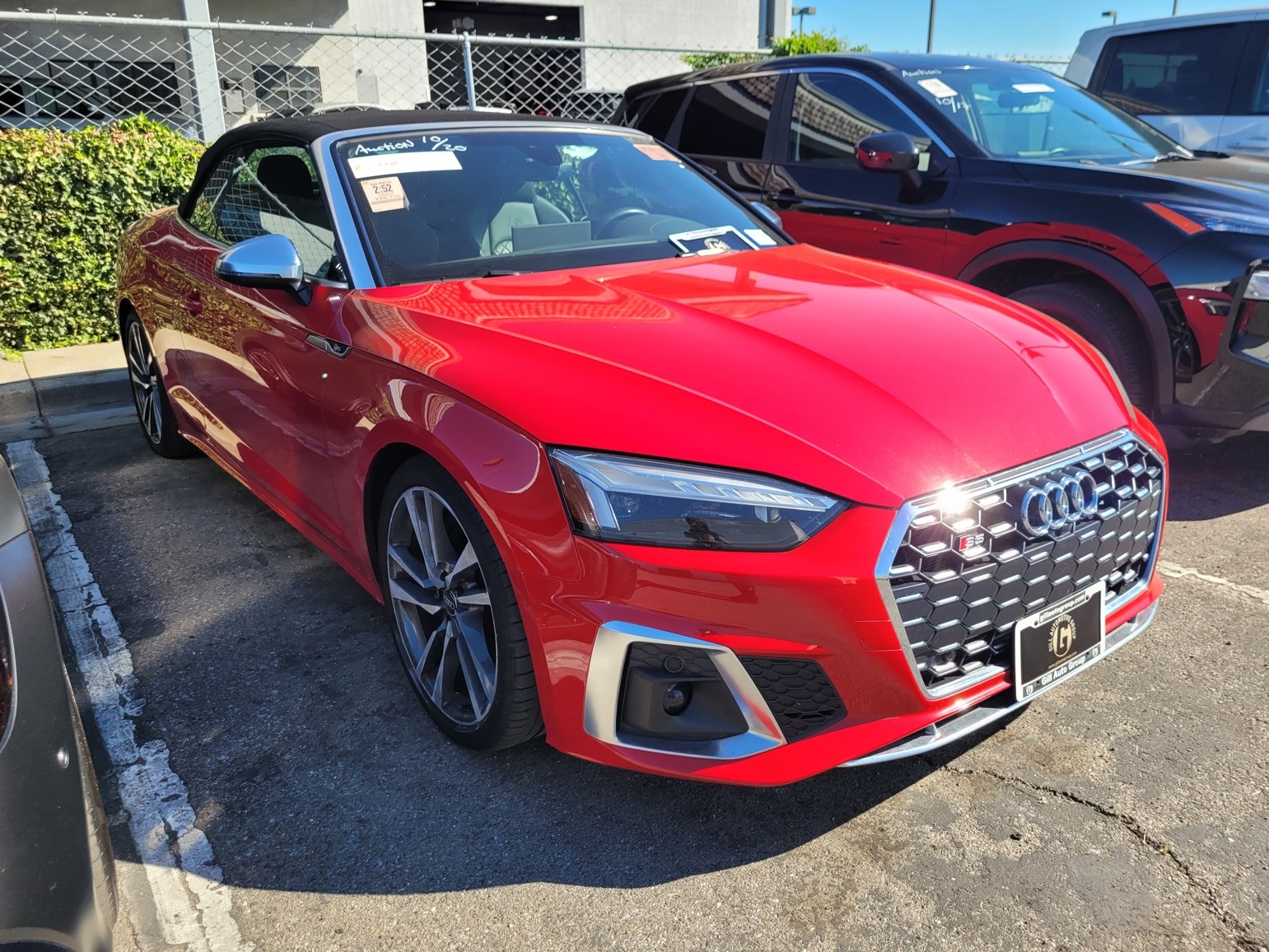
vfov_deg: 51.4
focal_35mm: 27
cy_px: 472
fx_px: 990
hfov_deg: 65.3
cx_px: 629
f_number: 1.8
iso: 40
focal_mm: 5.4
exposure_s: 1/1041
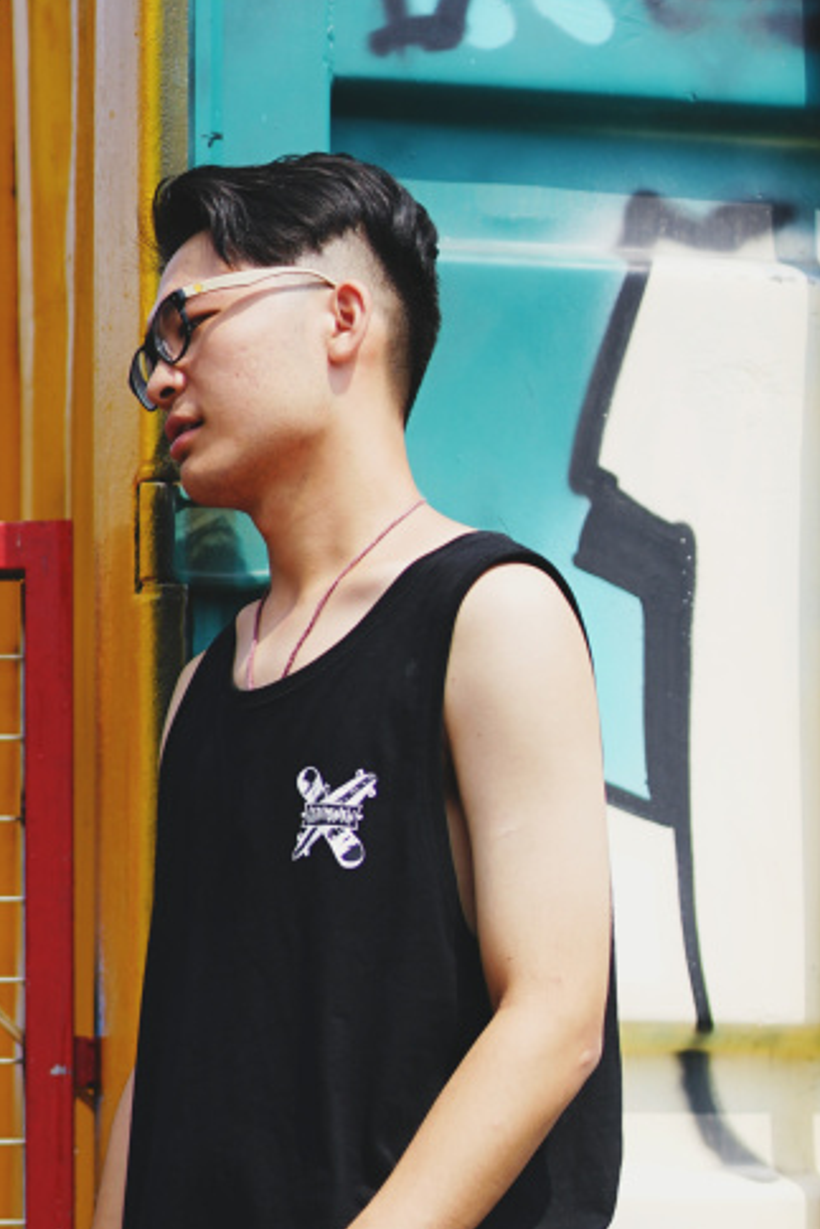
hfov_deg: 11.0
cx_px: 213
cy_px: 1226
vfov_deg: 16.2
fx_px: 4233
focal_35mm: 124
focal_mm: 50
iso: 50
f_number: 1.4
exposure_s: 1/3200
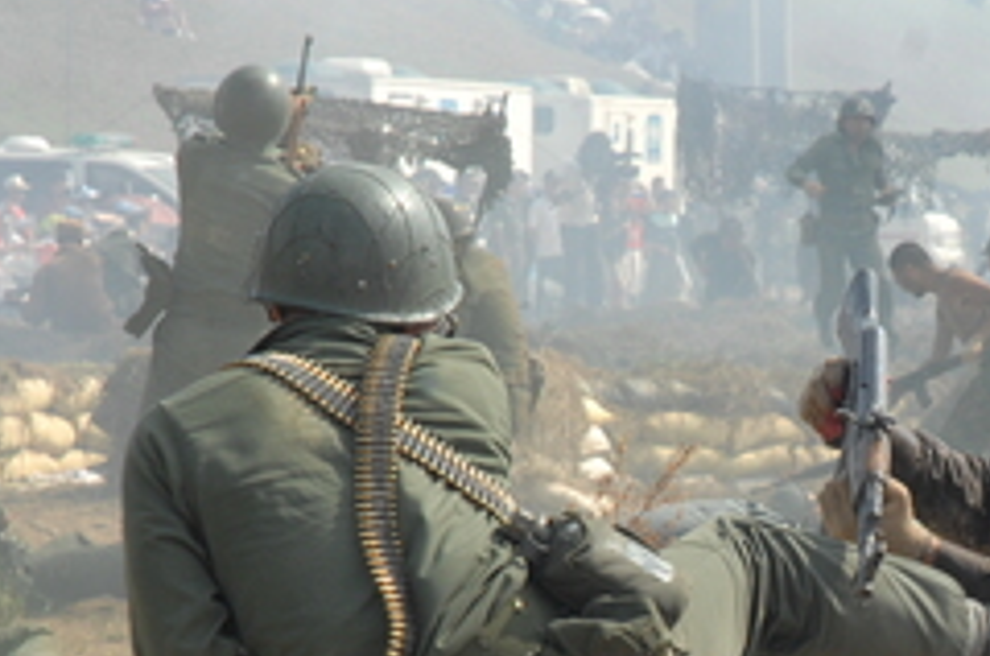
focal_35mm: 280
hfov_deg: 7.3
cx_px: 932
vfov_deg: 4.9
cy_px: 518
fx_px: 7685
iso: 320
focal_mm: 70
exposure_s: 1/350
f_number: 9.5
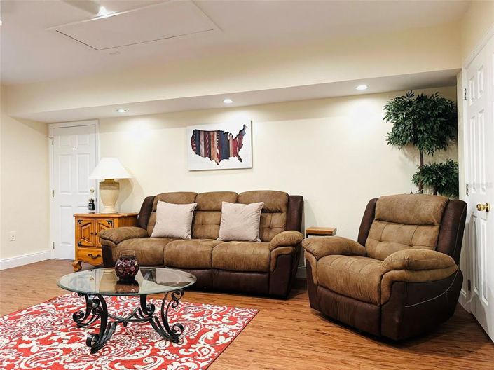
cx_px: 247
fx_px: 342
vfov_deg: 56.8
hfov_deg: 71.6
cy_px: 185
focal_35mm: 24
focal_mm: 6.86
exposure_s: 1/60
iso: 250
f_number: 1.78
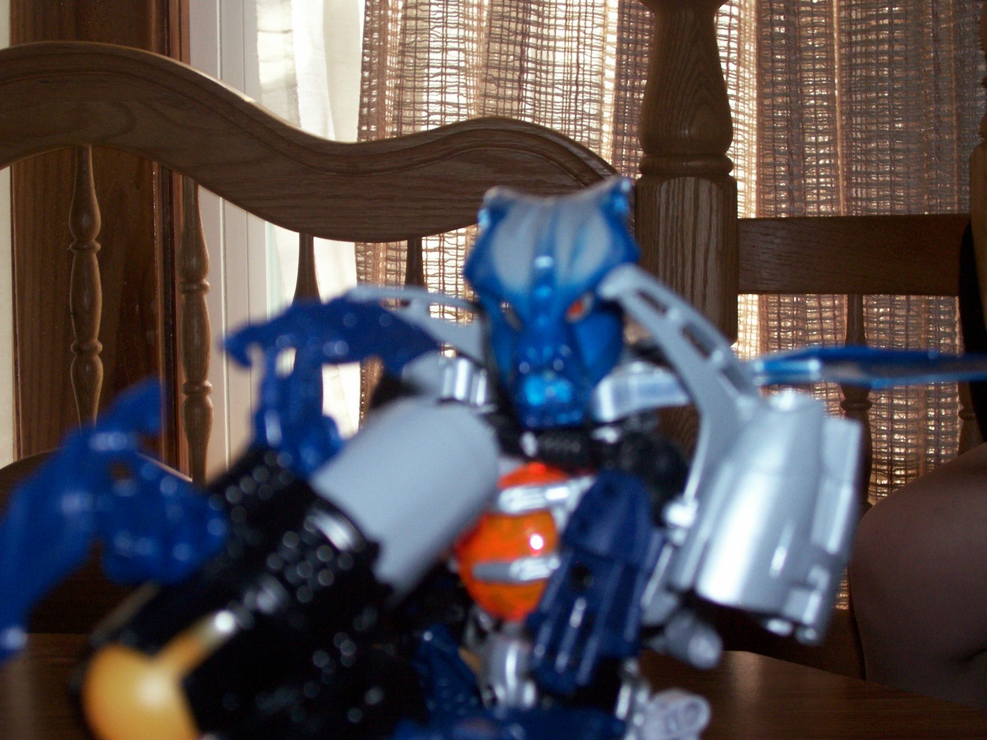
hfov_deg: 29.8
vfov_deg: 22.6
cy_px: 370
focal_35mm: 65
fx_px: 1853
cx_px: 494
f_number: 3.6
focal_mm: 10.8
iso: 140
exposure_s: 1/137
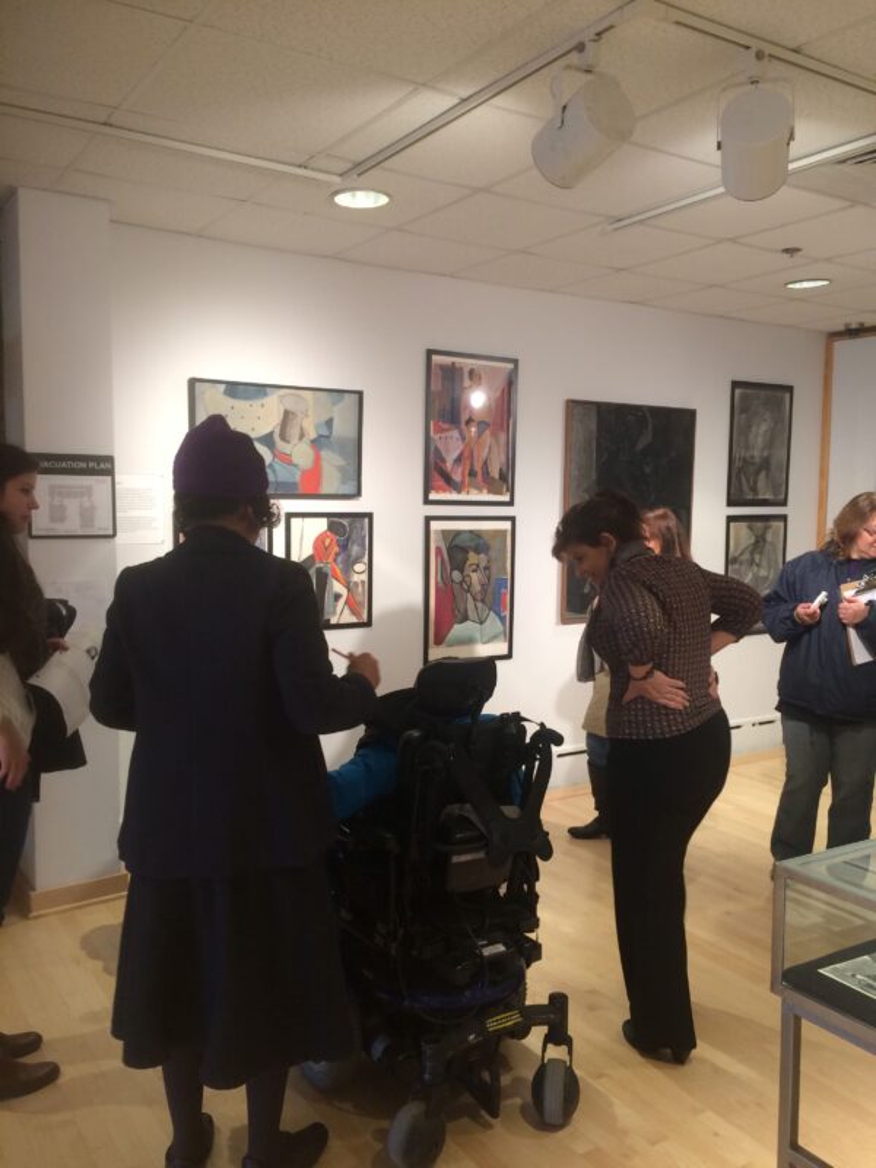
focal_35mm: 29
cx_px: 438
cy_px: 584
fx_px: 979
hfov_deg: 48.2
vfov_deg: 61.7
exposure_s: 1/30
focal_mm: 4.15
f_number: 2.2
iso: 64
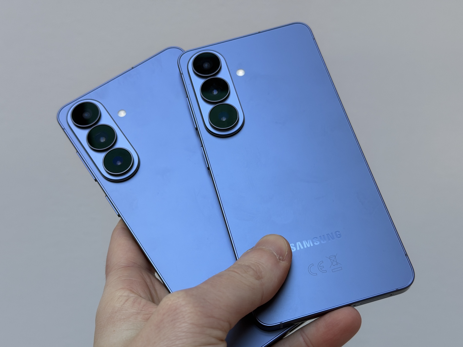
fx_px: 642
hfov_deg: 39.7
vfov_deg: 30.3
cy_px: 174
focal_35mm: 48
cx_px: 232
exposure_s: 1/100
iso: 80
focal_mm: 6.76
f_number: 1.78
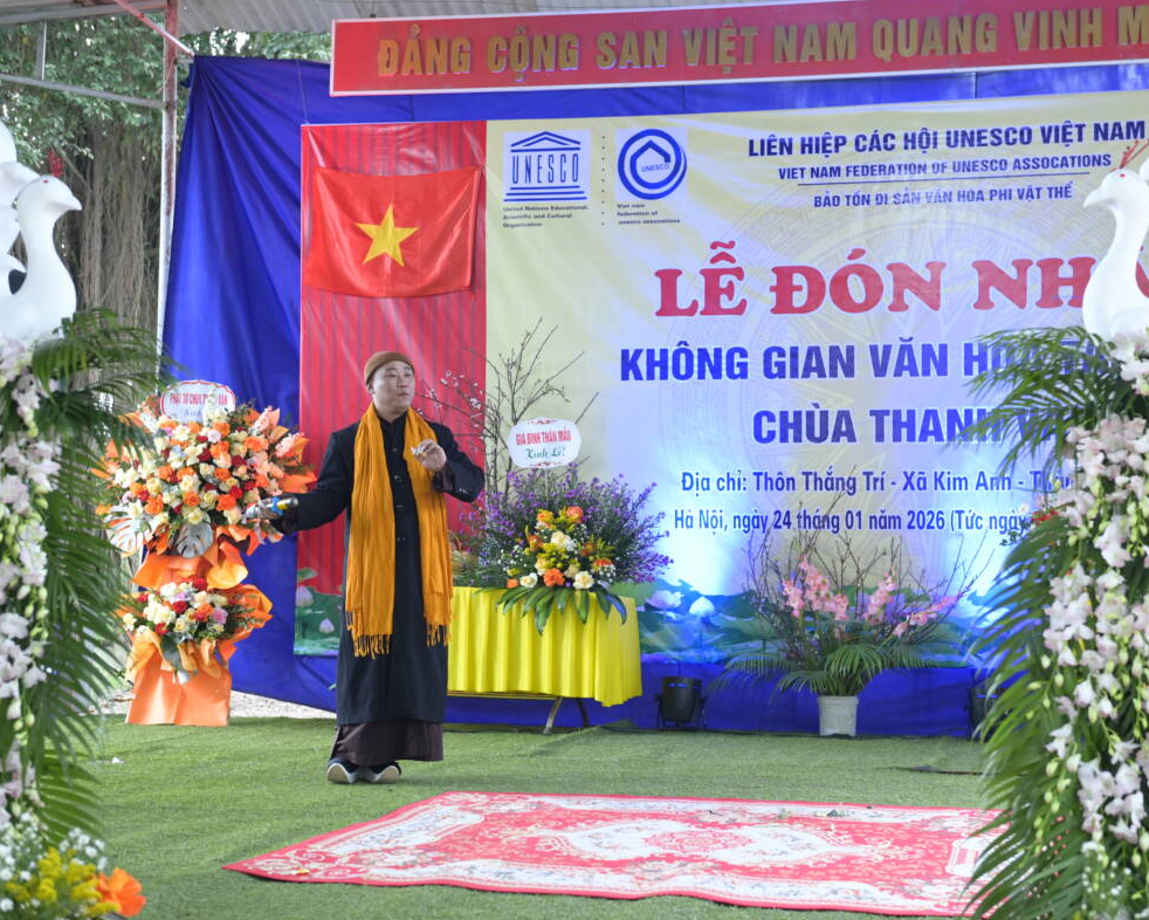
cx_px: 629
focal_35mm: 55
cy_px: 462
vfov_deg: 27.6
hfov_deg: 34.1
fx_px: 1871
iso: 2000
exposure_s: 1/160
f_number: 4
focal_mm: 48
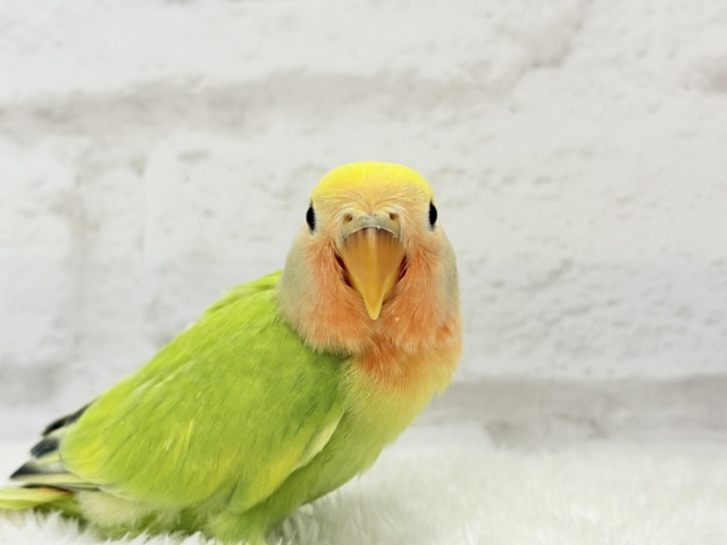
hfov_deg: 36.8
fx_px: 1092
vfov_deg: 28.0
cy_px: 272
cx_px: 364
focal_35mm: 52
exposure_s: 1/100
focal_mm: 5.96
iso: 64
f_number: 1.6
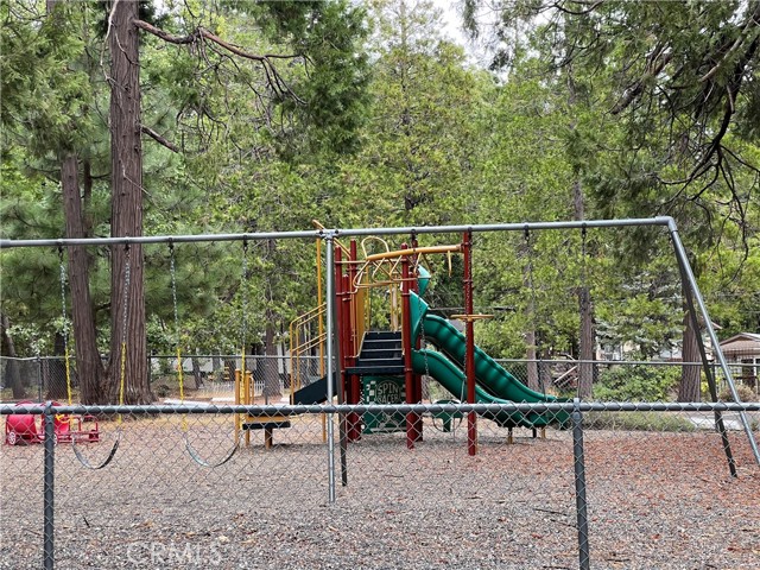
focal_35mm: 77
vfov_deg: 19.1
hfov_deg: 25.3
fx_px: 1691
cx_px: 380
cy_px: 285
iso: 64
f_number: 2.8
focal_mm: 9
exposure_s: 1/99
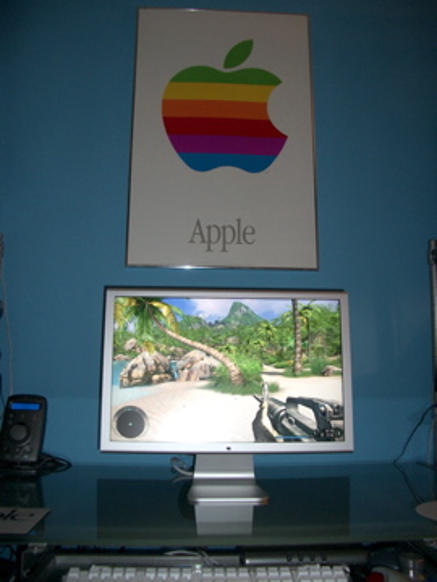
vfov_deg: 52.6
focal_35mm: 35
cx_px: 218
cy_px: 291
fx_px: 589
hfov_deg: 40.7
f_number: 2.6
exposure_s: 1/40
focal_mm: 5.8
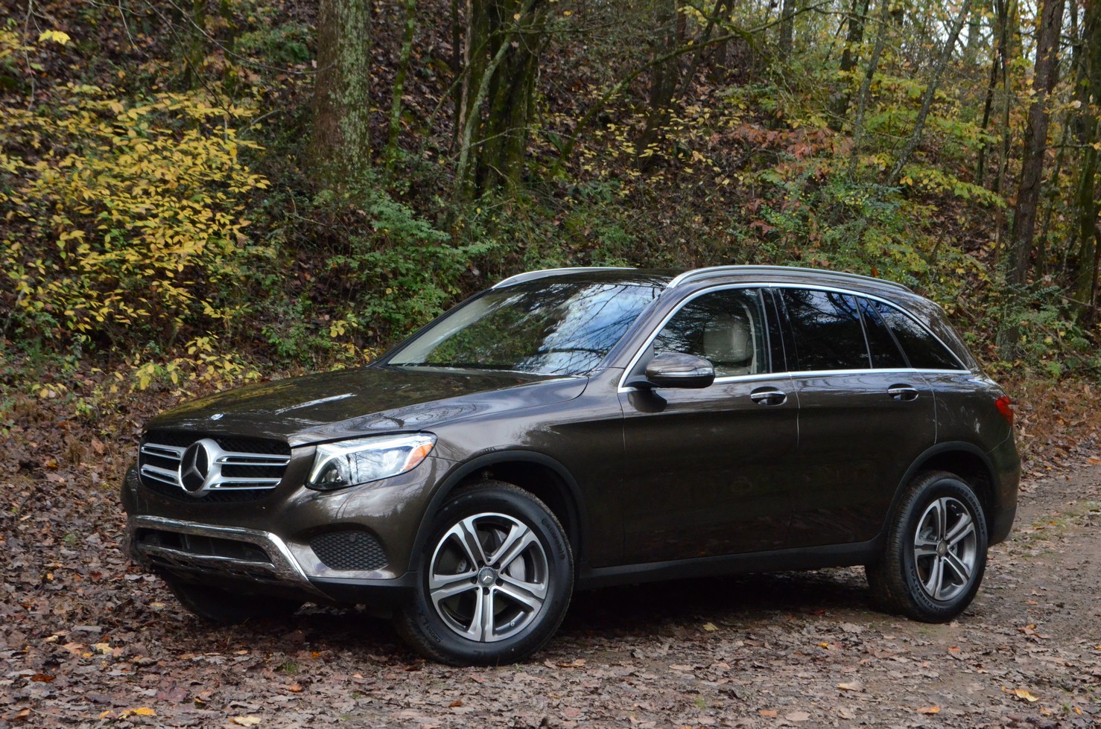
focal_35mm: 69
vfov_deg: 19.6
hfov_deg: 29.3
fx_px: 2106
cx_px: 550
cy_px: 364
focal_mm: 46
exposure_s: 1/500
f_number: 11
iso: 4000
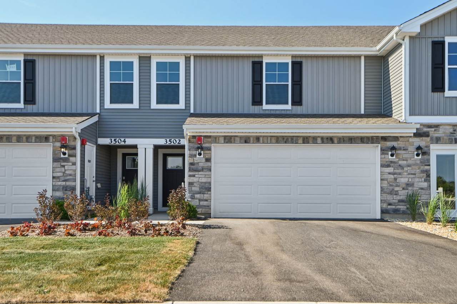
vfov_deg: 41.0
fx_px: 406
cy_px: 152
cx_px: 228
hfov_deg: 58.8
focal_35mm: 32
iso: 400
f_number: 13
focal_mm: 32
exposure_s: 1/250
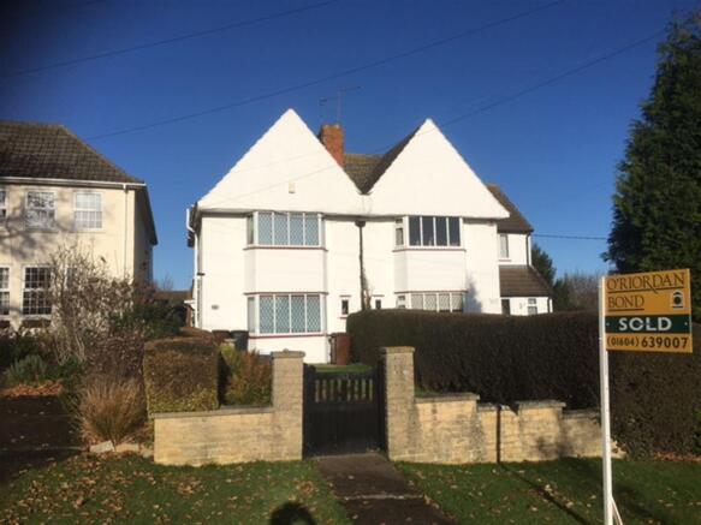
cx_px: 350
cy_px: 262
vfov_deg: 48.2
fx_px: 587
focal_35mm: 29
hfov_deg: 61.7
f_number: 2.2
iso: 25
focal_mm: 4.15
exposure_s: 1/4808
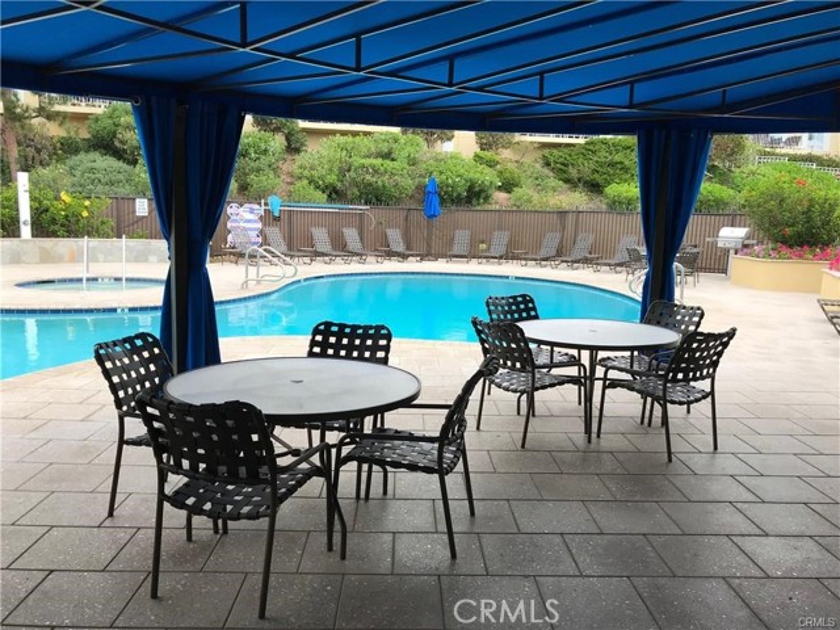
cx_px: 420
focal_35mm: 28
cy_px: 315
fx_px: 679
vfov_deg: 49.7
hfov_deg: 63.4
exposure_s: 1/587
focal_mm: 3.99
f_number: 1.8
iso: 20
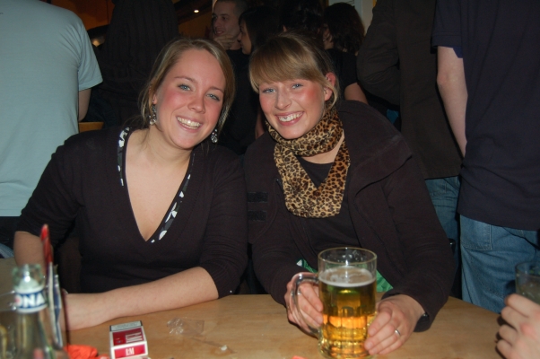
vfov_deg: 43.5
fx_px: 450
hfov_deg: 62.0
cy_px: 180
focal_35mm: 30
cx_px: 270
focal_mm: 20
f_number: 3.8
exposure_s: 1/60
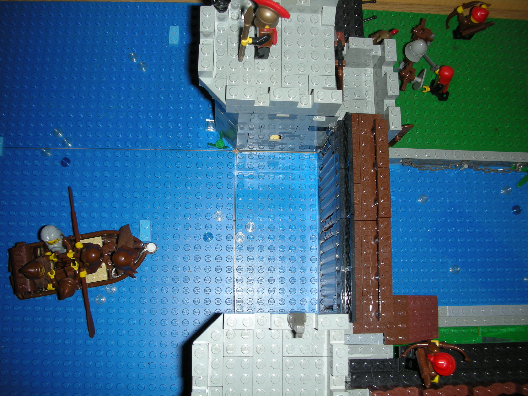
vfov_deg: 39.7
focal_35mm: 36
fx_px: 549
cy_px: 198
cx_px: 257
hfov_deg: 51.4
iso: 50
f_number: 2.8
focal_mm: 5.8
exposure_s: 1/60
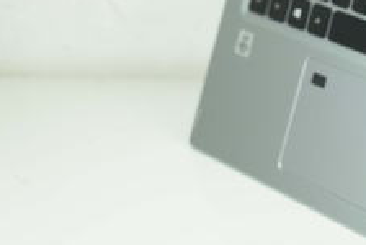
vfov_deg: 9.3
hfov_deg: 13.4
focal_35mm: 148
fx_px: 1510
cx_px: 461
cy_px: 44
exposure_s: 1/100
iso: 100
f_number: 2.8
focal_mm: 37
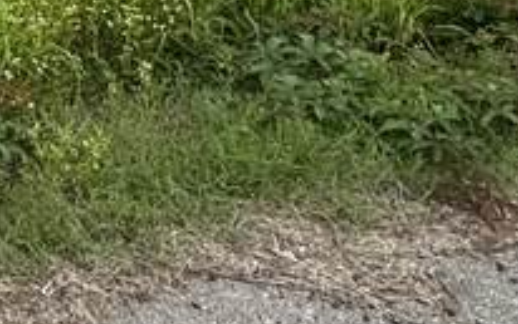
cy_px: -402
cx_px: -410
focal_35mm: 92
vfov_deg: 12.0
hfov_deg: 18.0
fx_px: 1299
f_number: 2.2
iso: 50
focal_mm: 2.22
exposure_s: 1/1198
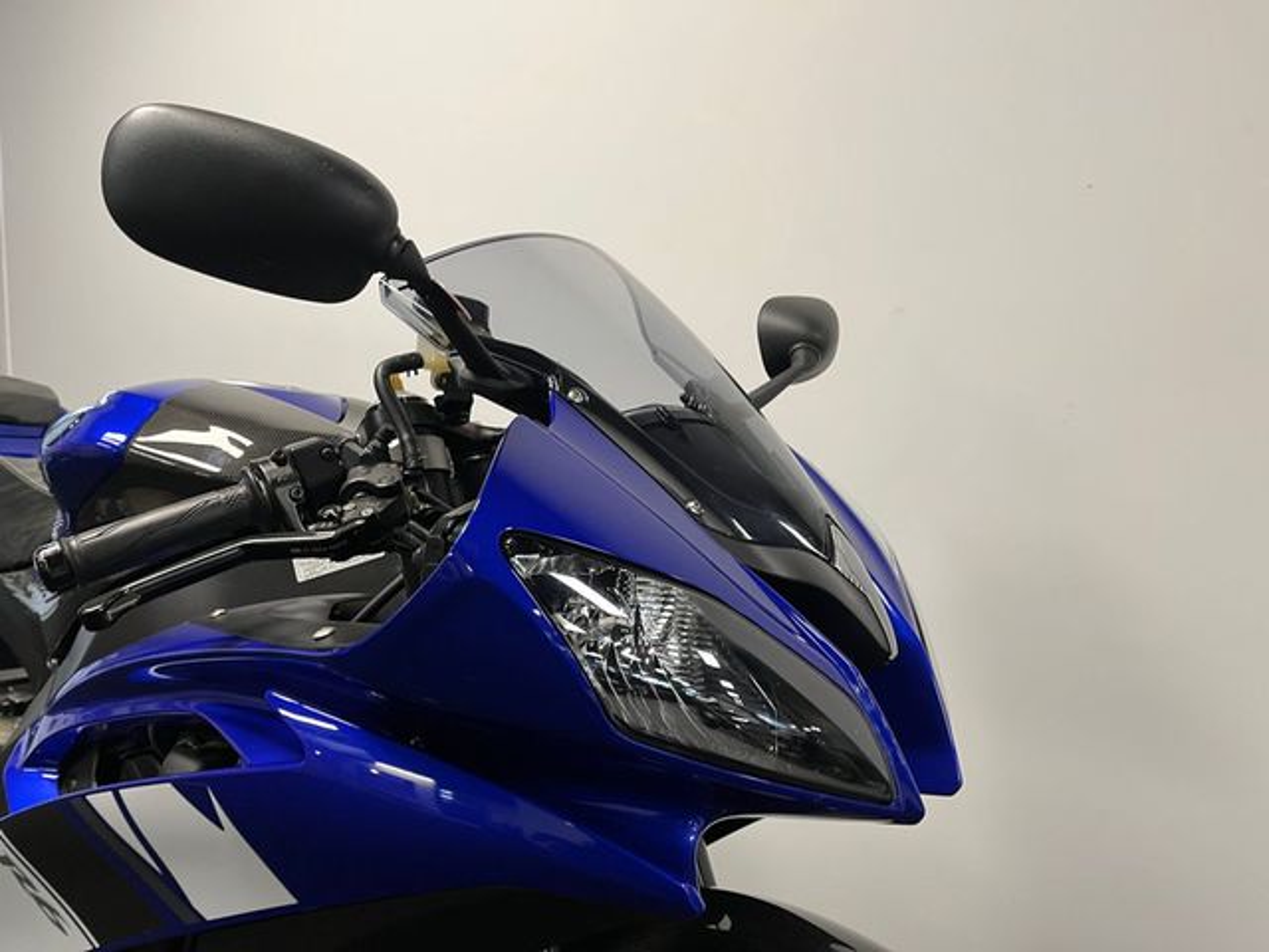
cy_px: 476
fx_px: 953
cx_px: 634
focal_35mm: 26
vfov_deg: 53.1
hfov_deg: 67.3
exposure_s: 1/50
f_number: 1.6
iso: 80
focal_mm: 5.1
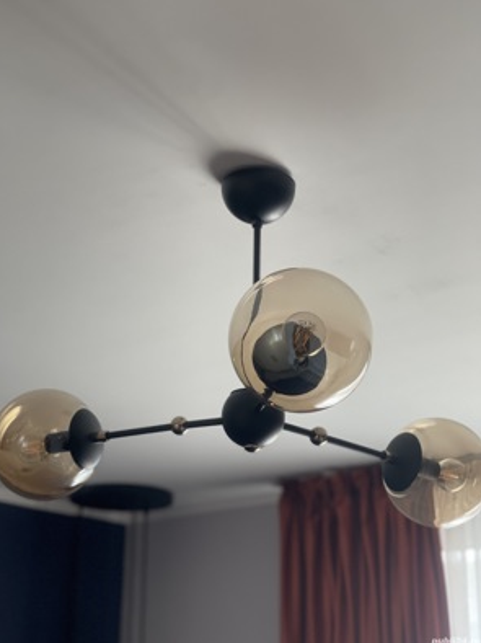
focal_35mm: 65
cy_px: 322
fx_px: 1206
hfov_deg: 22.6
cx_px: 238
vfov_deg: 29.8
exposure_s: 1/121
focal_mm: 7.5
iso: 200
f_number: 2.2
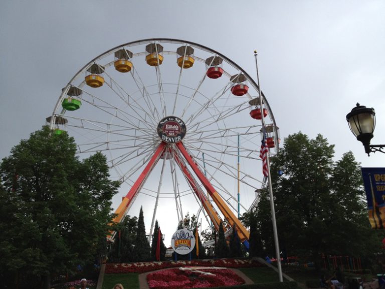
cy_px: 144
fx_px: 389
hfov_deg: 52.6
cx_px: 192
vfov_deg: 40.7
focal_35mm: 35
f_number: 2.4
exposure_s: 1/472
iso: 64
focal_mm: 4.28
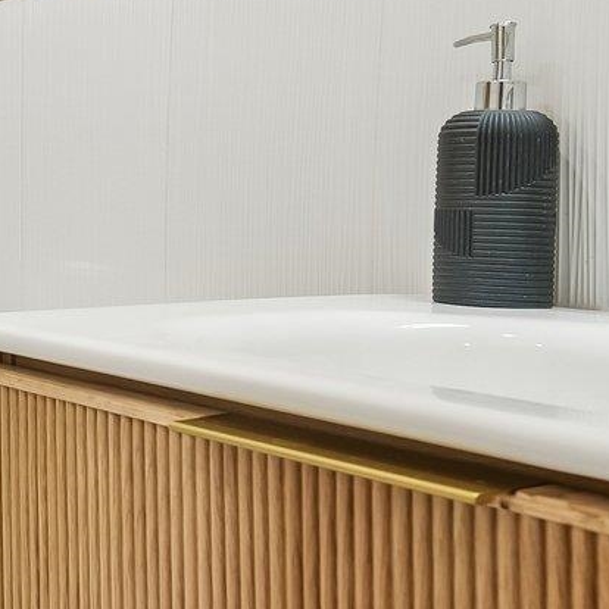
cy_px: 182
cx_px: -194
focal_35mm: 101
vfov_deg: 17.2
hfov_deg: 16.3
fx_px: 2010
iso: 640
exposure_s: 1/80
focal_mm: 24
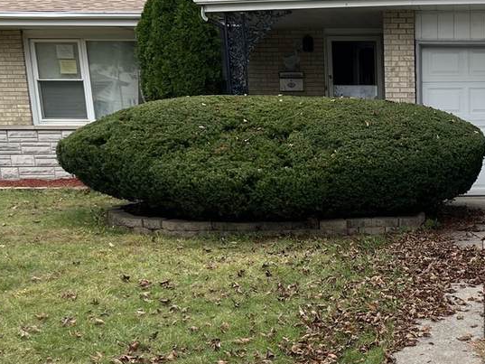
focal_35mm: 62
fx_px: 869
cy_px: 356
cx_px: 452
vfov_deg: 22.8
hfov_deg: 29.7
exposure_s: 1/820
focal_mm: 5.7
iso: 50
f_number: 1.5
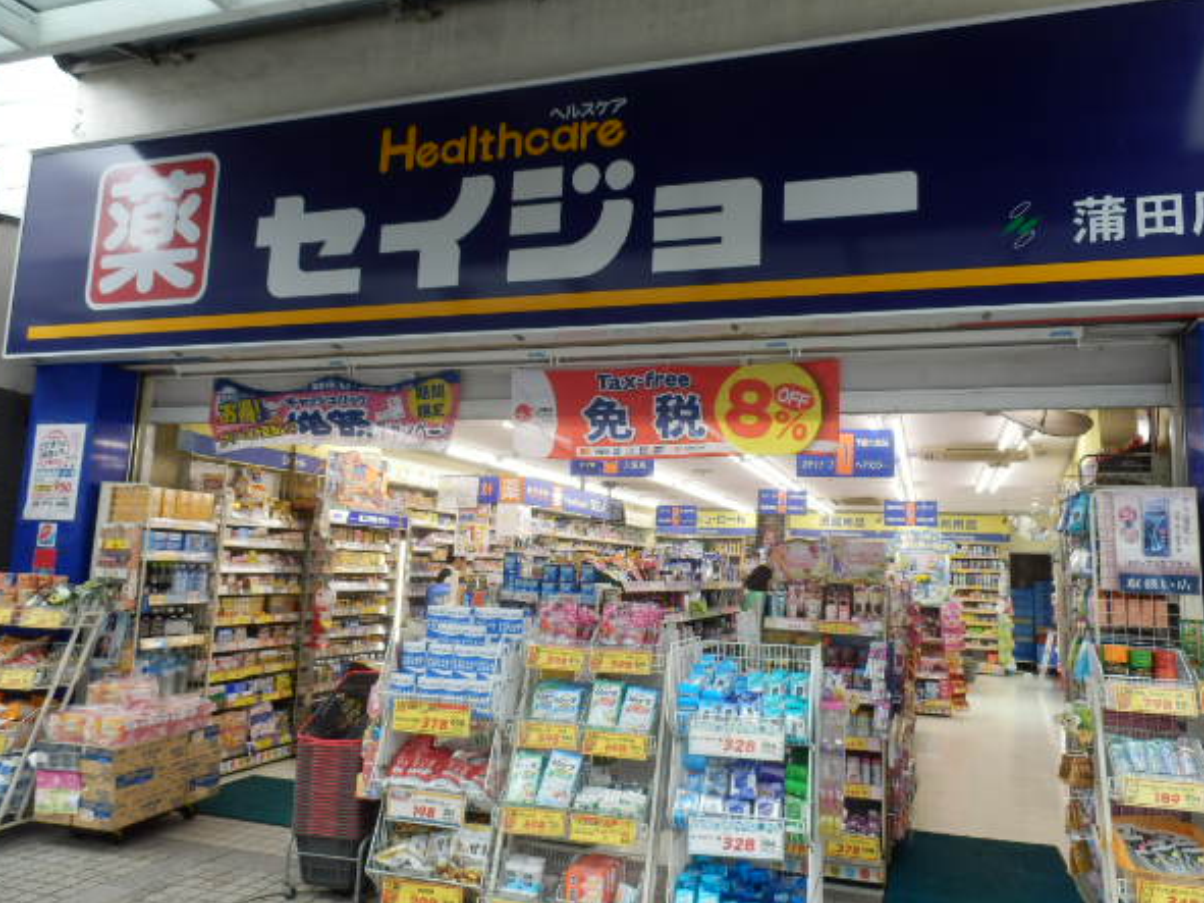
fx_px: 904
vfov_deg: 53.0
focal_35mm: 26
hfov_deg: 67.3
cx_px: 623
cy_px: 432
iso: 80
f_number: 3
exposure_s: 1/30
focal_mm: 4.2
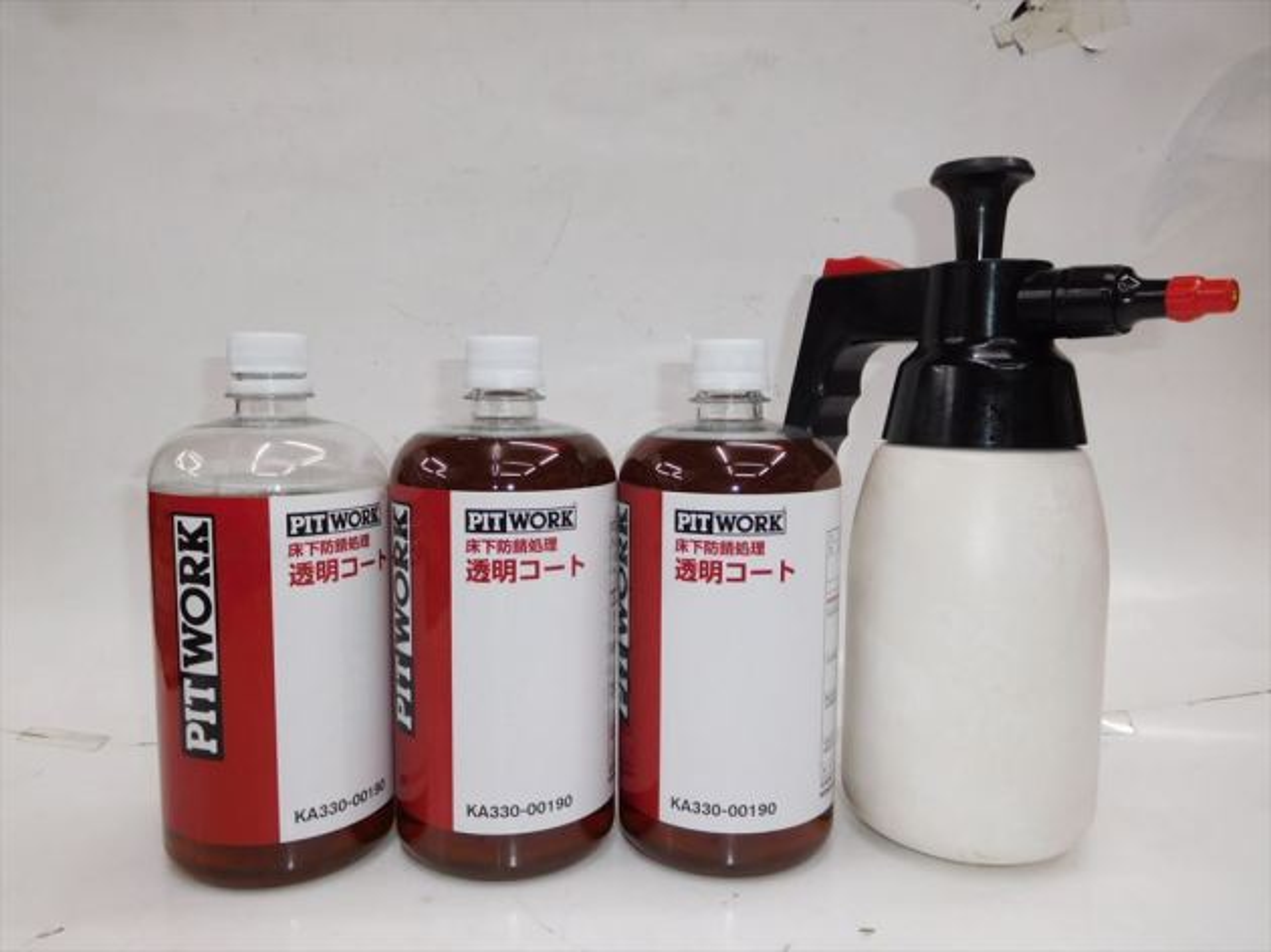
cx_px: 636
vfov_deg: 54.8
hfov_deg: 69.4
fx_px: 918
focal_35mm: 25
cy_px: 476
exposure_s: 1/30
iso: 200
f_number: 3.4
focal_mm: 4.5
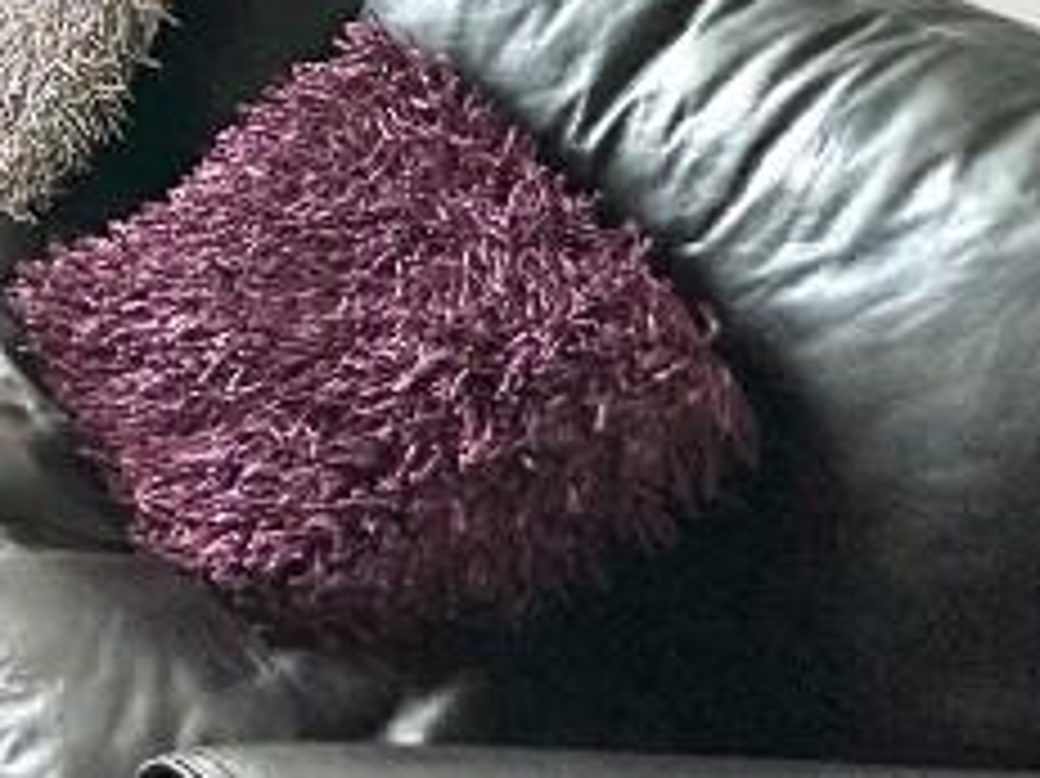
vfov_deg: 18.9
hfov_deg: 19.6
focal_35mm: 62
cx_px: -981
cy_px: -567
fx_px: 1862
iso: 40
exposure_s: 1/134
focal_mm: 2.22
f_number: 2.2
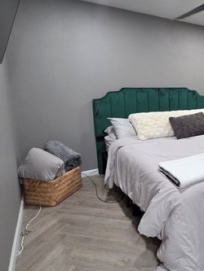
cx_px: 194
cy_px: 125
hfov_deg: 47.5
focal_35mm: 25
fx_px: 196
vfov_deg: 69.3
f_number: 2.2
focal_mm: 2.2
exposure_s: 1/60
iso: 400
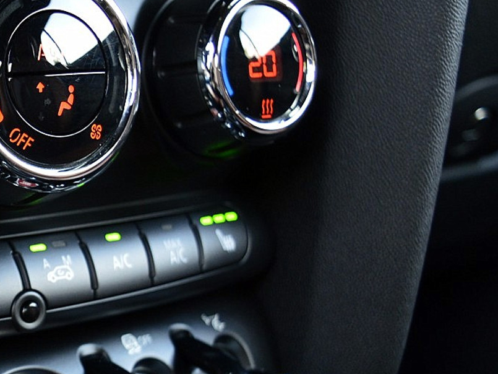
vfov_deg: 18.5
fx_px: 1139
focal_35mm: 79
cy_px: 279
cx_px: -90
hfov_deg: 22.8
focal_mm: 23
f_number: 3.8
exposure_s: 1/40
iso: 800
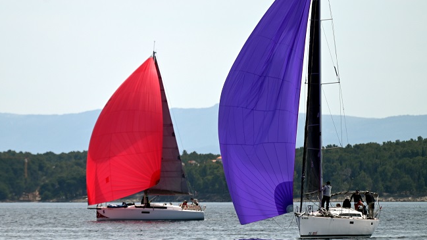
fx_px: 5208
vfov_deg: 2.6
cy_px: 82
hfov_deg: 4.7
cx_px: 139
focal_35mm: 460
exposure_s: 1/1000
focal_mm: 300
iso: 100
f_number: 5.6
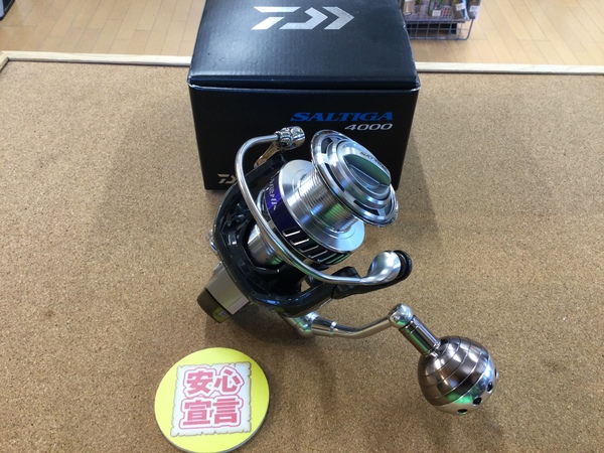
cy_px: 226
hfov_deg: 58.4
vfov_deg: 45.4
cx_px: 302
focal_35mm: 31
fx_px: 541
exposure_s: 1/30
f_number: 2.4
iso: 64
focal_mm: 3.3
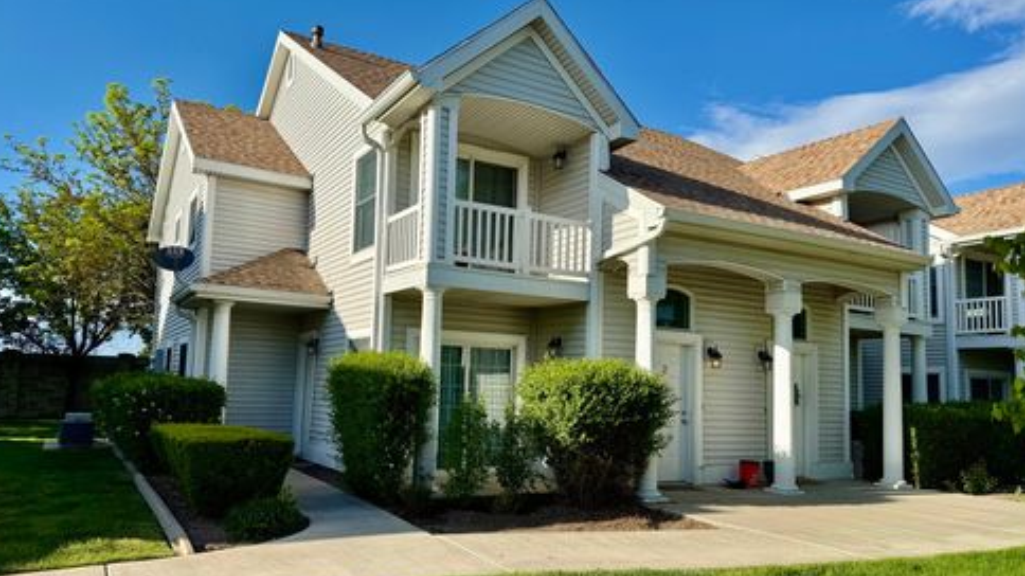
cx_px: 500
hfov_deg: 69.9
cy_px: 314
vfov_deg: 42.8
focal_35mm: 27
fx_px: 734
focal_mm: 6.76
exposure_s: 1/3584
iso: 80
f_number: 1.78
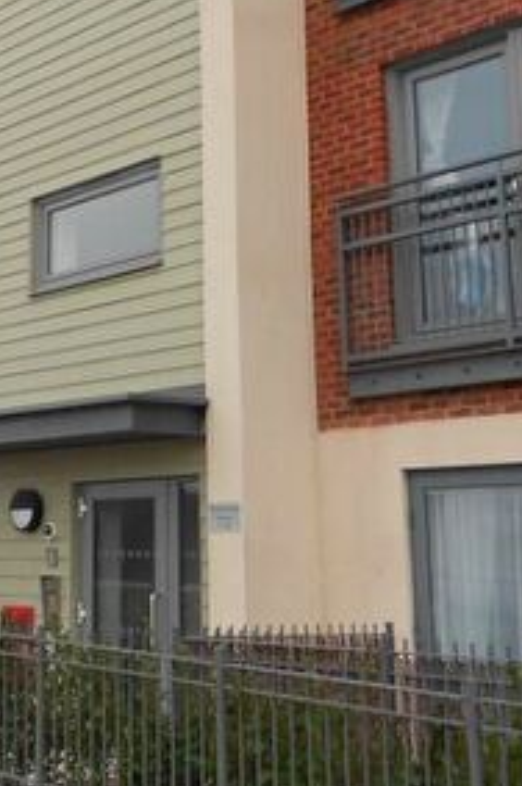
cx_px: 33
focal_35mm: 67
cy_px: 201
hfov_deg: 19.8
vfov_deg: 29.7
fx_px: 1461
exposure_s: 1/160
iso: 80
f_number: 3.2
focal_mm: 4.6
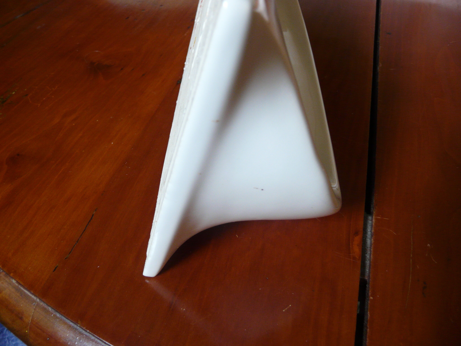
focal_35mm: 28
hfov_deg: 63.4
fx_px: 373
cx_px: 230
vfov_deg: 49.7
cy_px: 173
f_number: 2.8
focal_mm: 4.6
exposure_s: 1/25
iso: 200
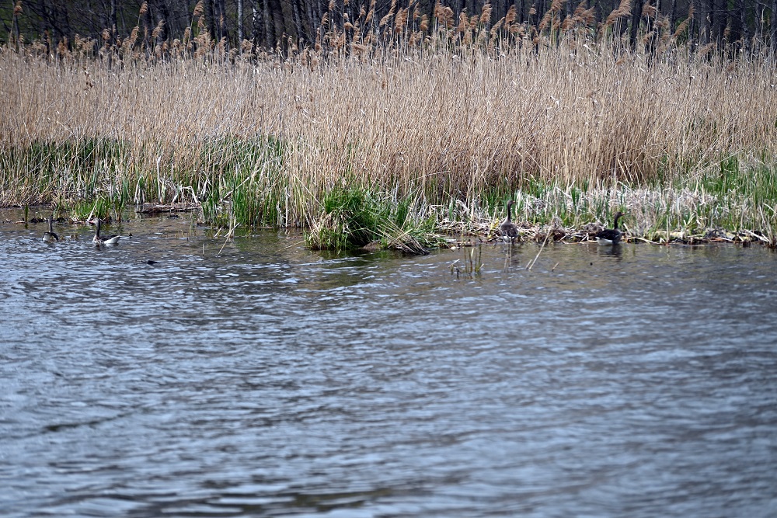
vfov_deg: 7.6
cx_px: 388
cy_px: 259
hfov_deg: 11.4
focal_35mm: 180
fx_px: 3885
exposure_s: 1/1000
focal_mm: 180
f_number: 5.6
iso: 160
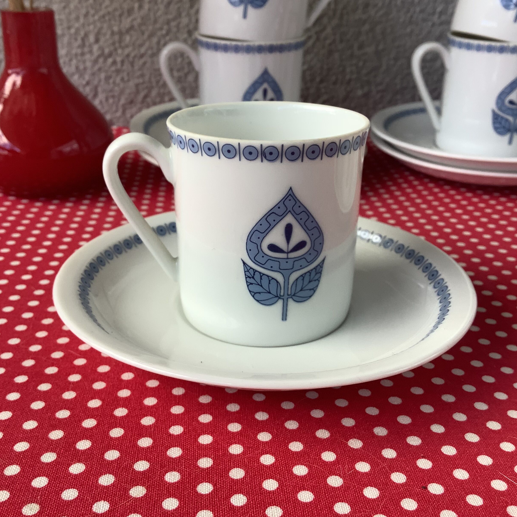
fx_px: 625
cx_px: 249
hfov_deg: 44.9
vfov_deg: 44.9
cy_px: 257
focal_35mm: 37
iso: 32
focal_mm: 3.3
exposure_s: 1/120
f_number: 2.4
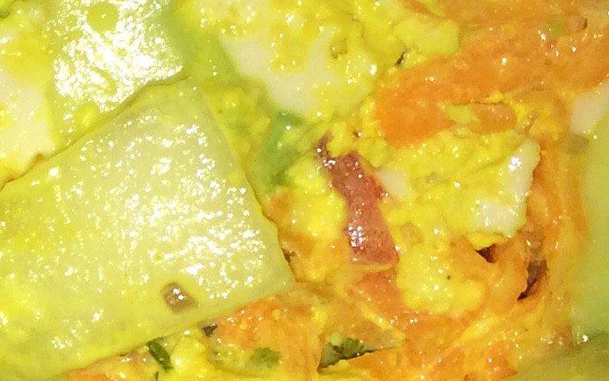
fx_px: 2440
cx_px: -531
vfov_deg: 8.9
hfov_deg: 12.8
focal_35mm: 147
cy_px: 353
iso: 32
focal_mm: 4.15
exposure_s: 1/244
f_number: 2.2
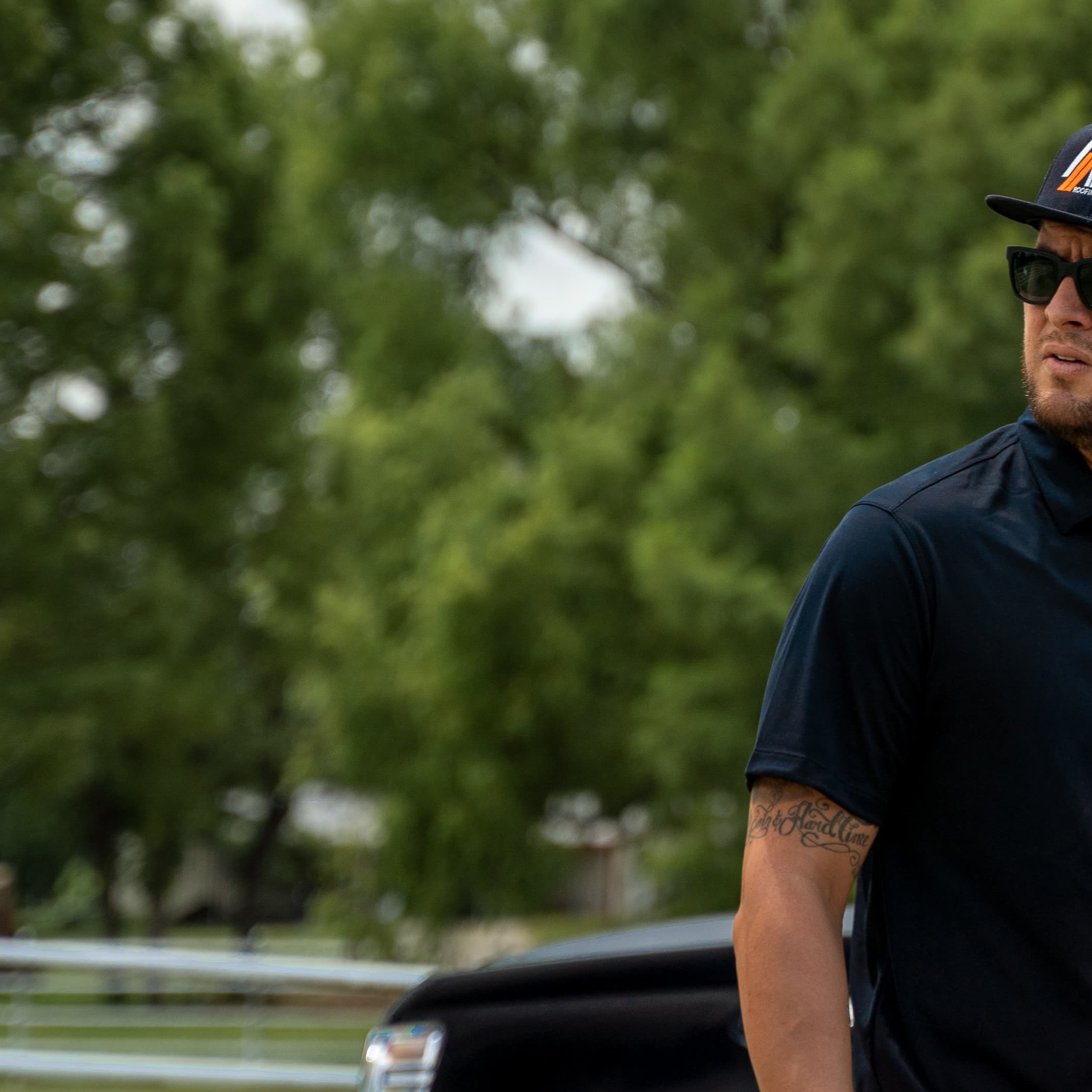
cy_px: 255
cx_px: 947
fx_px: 5568
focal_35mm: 156
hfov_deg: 11.1
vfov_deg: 11.2
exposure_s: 1/250
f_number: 2.8
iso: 100
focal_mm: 65
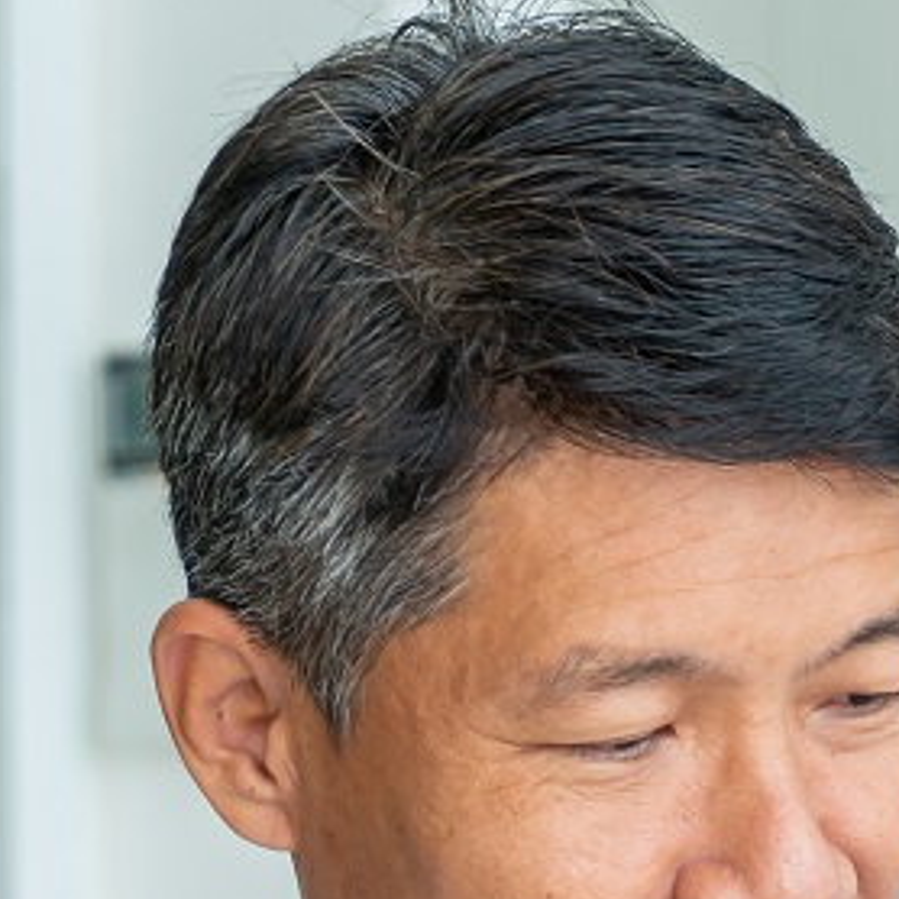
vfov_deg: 6.3
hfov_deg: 6.3
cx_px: 1400
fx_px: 8051
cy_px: 1182
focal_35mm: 274
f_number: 4
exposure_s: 1/60
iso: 200
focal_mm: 70
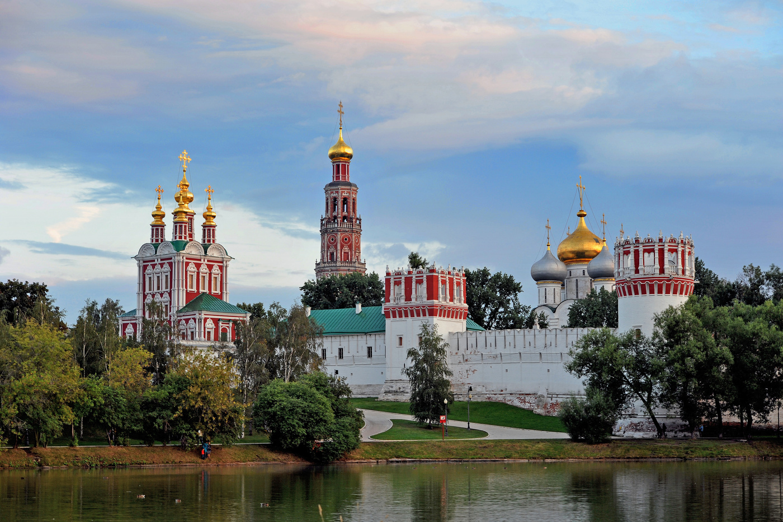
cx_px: 392
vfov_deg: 19.4
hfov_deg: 28.9
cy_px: 261
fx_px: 1522
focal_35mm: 70
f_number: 7.1
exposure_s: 1/30
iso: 450
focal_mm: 70
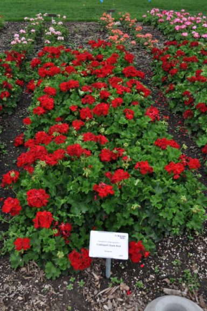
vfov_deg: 57.2
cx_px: 104
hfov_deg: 40.0
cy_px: 156
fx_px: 285
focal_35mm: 33
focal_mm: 22
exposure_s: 1/125
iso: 250
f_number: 5.6
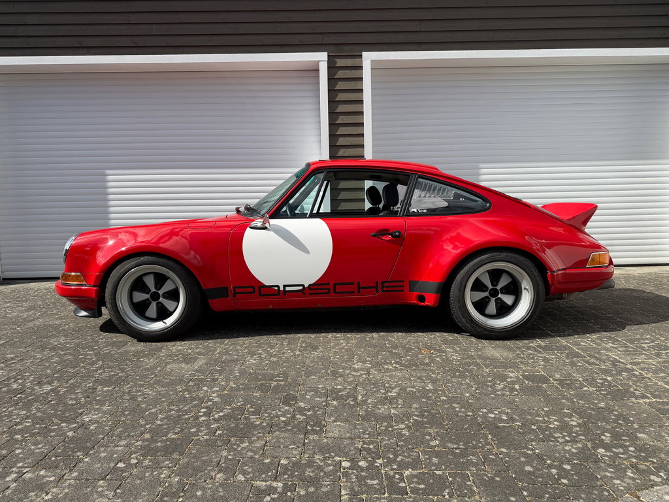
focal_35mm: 24
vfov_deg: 56.8
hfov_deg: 71.6
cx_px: 334
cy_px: 251
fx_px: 464
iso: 80
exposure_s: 1/5319
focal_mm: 6.76
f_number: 1.78
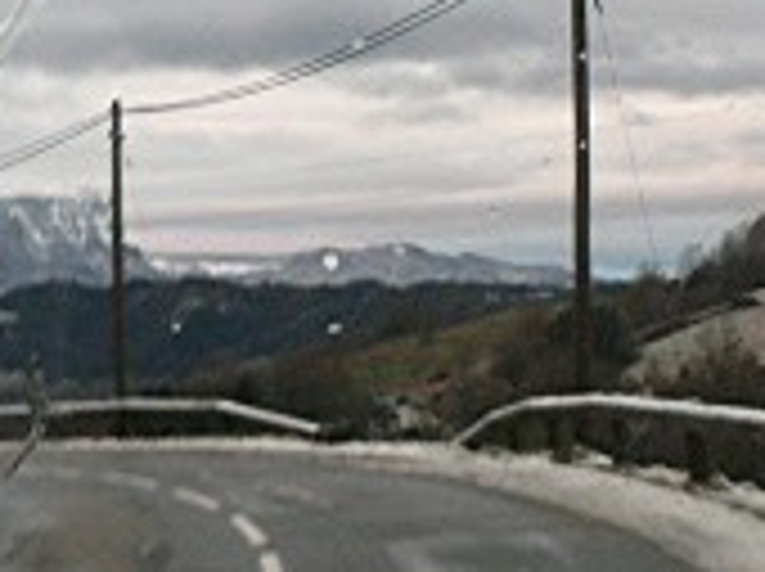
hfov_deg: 24.8
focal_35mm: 78
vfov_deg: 18.8
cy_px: 243
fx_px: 1721
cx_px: 191
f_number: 2.8
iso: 200
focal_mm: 6
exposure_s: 1/25
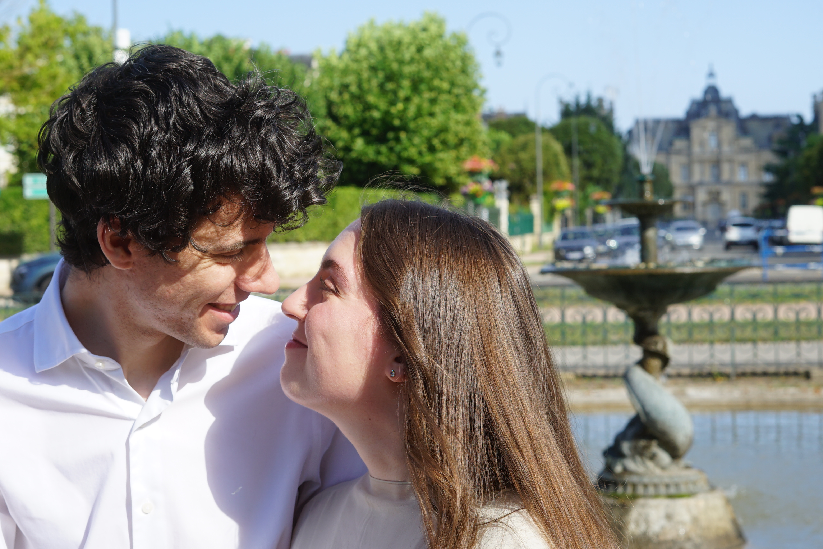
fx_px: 1714
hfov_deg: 27.0
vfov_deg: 18.2
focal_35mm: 75
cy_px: 274
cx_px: 412
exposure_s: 1/160
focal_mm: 50
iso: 100
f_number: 8
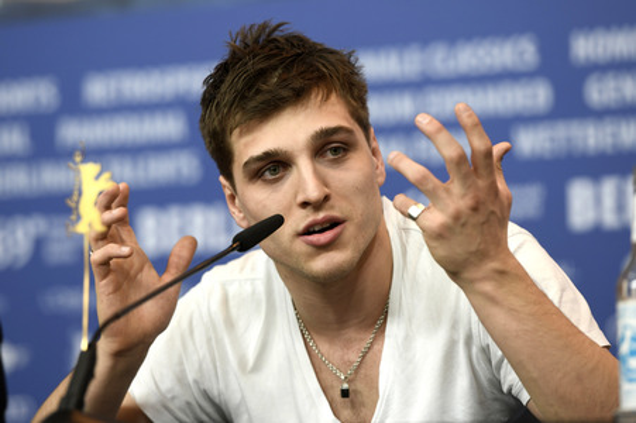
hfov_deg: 11.4
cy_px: 212
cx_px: 318
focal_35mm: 180
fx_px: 3178
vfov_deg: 7.6
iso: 1000
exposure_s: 1/250
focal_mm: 180
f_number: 3.5
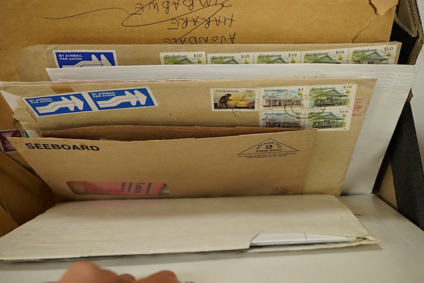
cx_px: 212
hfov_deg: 43.6
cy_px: 142
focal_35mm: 45
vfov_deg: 29.9
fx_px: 530
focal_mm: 30
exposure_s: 1/125
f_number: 8
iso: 1250
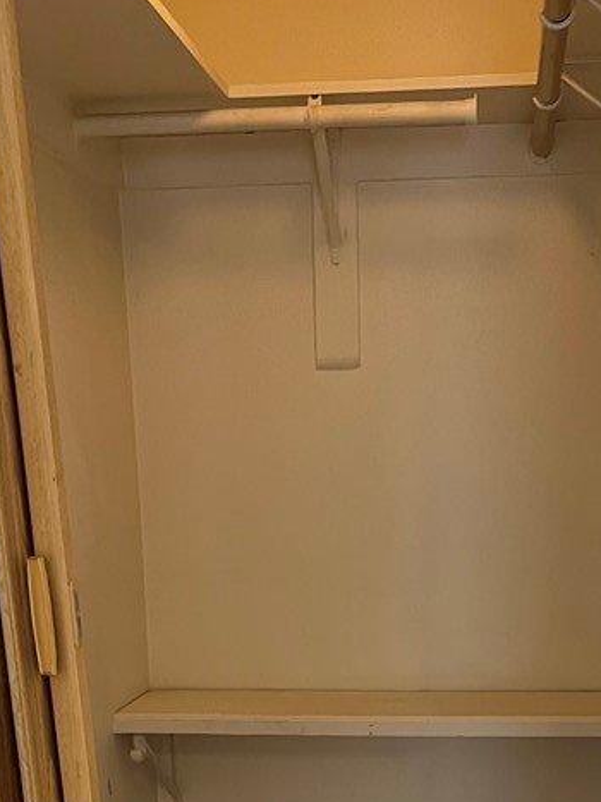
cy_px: 852
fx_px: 1320
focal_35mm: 57
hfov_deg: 25.6
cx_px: 367
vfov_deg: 30.7
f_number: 1.6
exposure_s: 1/60
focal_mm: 5.1
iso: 100
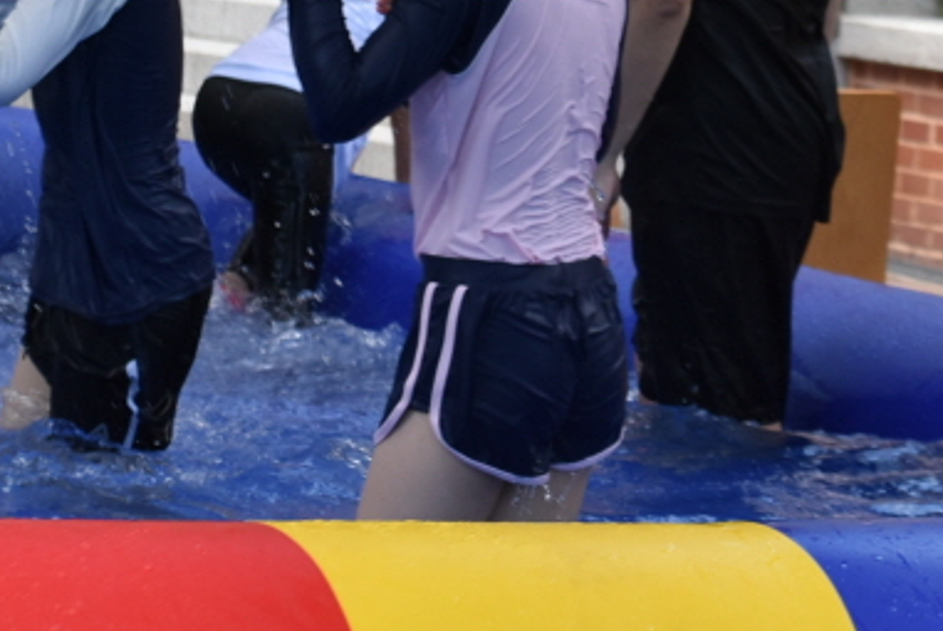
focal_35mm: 307
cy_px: -141
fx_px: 8051
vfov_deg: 4.5
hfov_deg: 6.7
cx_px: 1124
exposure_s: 1/250
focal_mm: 78
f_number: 8
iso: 400
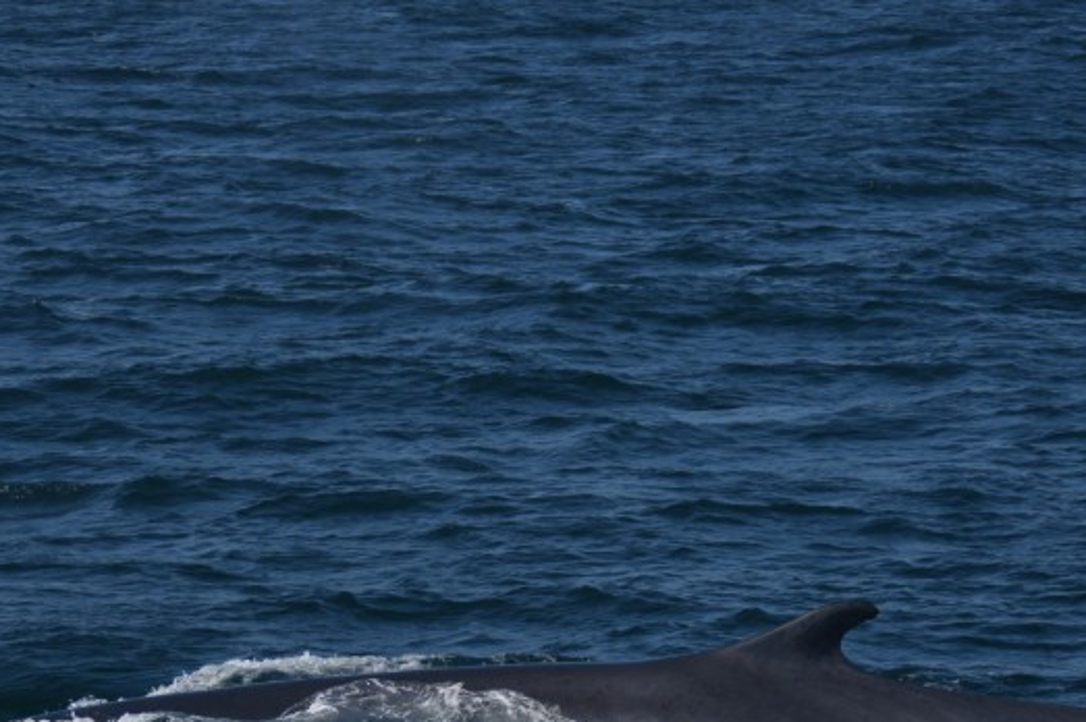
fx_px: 6542
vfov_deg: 6.3
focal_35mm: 217
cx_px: 517
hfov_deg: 9.5
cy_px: 712
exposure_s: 1/4000
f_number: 4.2
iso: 200
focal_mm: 70
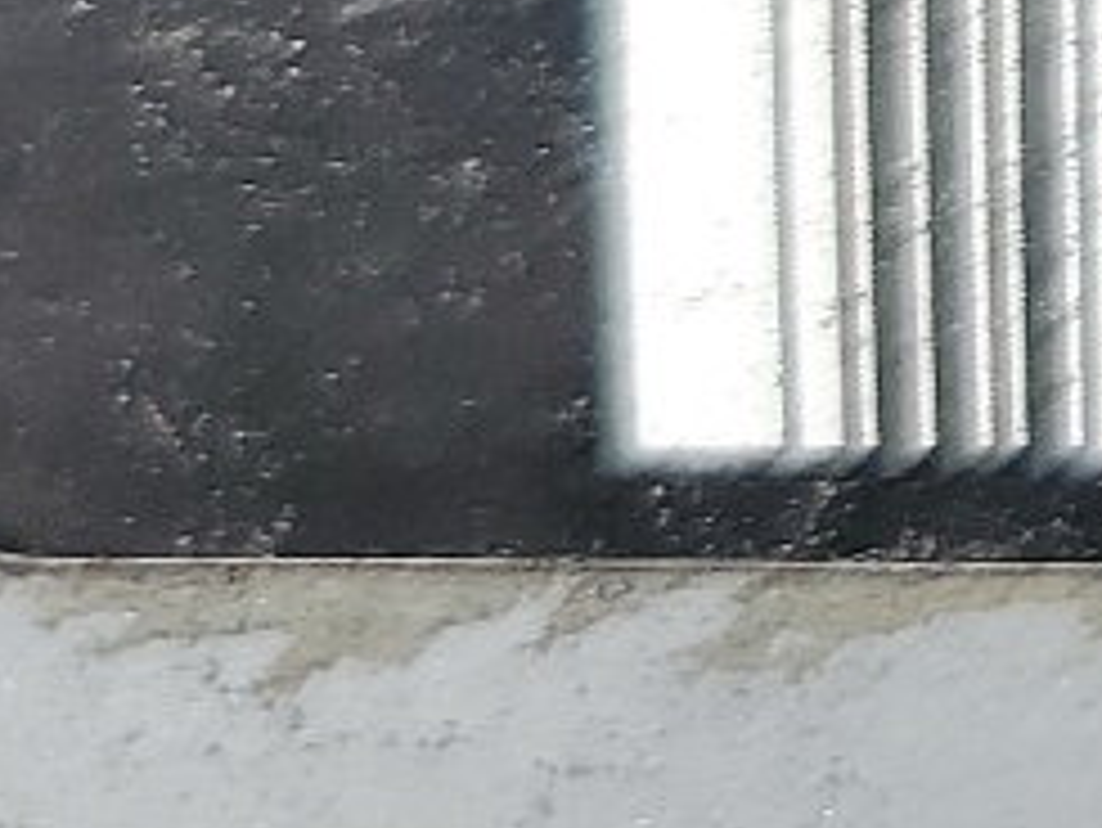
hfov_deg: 9.7
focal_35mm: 170
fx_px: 5415
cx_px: 2969
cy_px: -1044
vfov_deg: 8.2
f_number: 1.5
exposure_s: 1/60.2
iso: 53
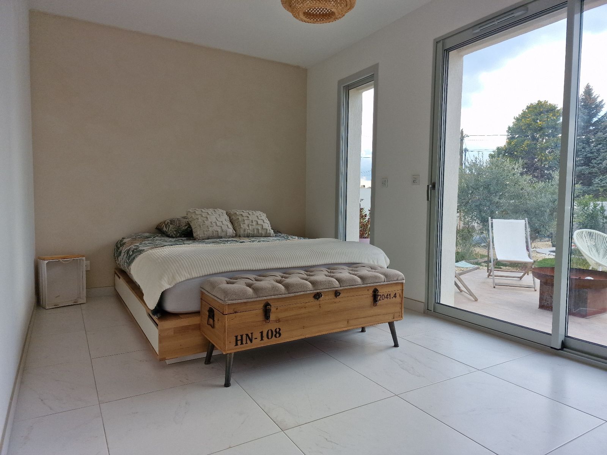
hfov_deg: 73.9
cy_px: 228
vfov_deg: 58.9
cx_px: 304
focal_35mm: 23
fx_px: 403
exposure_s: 1/326
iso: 50
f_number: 1.8
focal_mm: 6.4
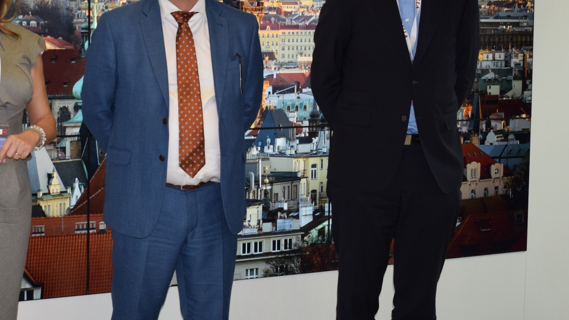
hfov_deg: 26.4
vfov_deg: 15.3
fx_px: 1193
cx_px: 126
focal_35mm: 79
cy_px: 109
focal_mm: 25
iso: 800
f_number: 4
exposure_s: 1/125
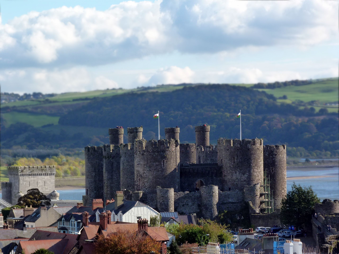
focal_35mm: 161
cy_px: 127
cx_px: 170
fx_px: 1577
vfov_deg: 9.2
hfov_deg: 12.3
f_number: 5.6
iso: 125
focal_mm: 29
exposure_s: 1/250
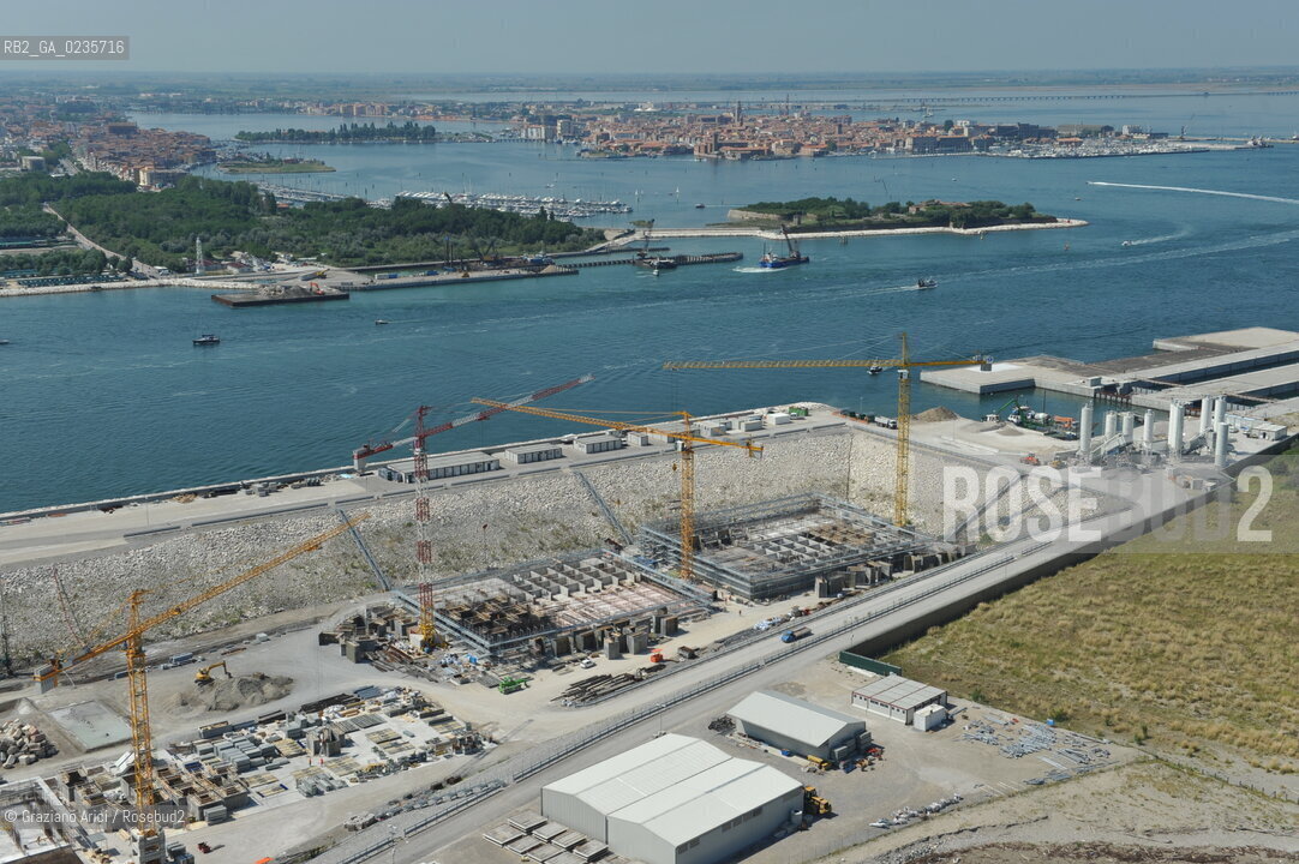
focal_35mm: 45
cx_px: 650
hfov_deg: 43.6
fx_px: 1623
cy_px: 432
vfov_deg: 29.8
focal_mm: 45
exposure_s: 1/1000
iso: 400
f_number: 10
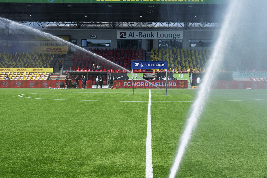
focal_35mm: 77
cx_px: 152
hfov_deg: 26.3
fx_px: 571
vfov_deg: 17.7
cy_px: 75
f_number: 5
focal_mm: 38
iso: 200
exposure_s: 1/1000
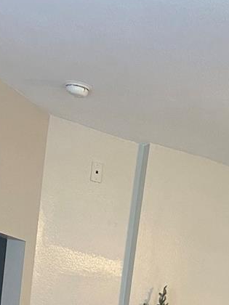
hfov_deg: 15.3
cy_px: 503
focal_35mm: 95
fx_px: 838
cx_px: 222
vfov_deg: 17.7
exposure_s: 1/60
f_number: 1.8
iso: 250
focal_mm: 4.25
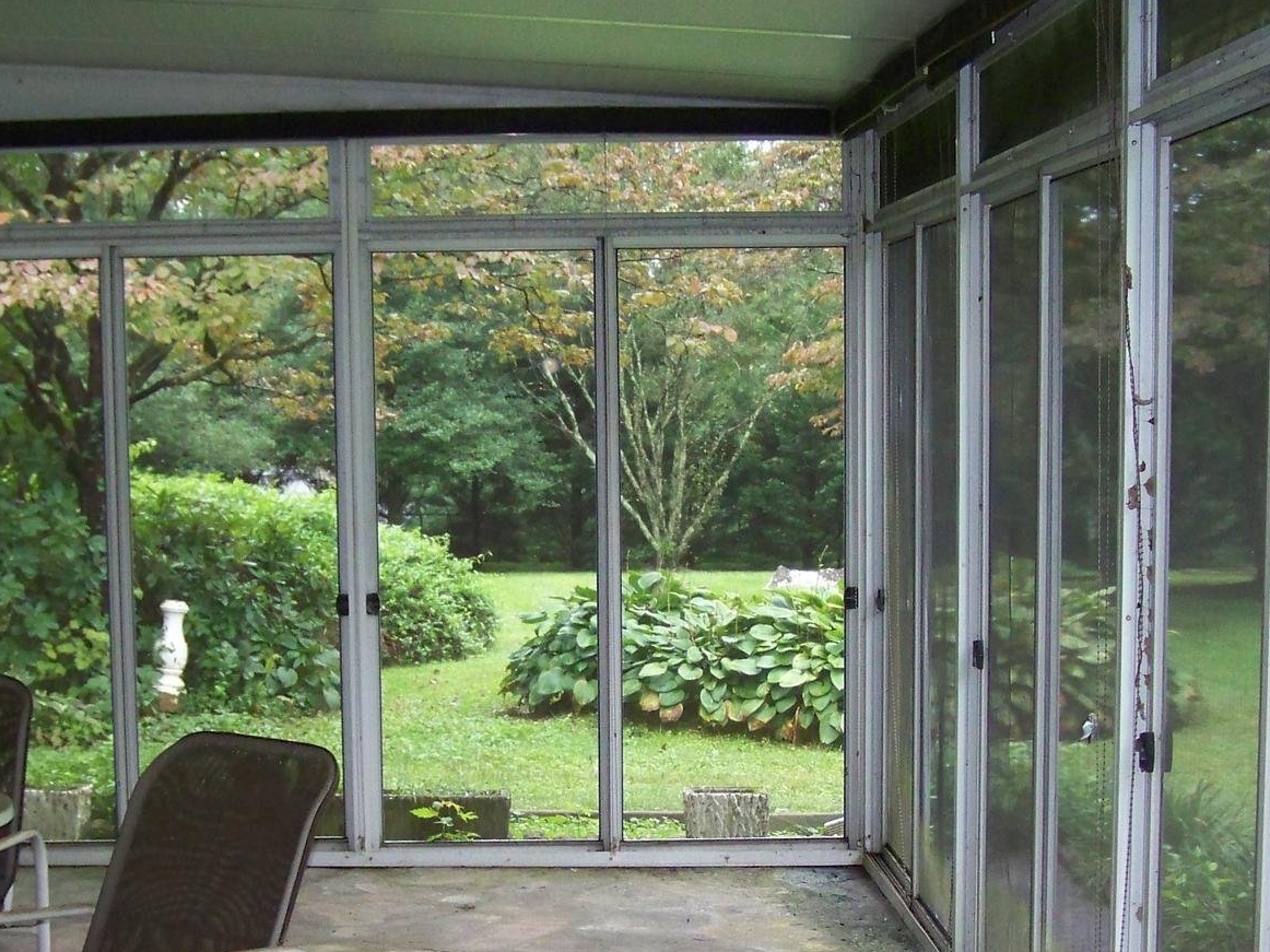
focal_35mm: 67
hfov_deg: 28.9
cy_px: 703
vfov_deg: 21.7
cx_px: 537
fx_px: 2458
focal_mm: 6.3
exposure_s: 1/60
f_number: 2.8
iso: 200
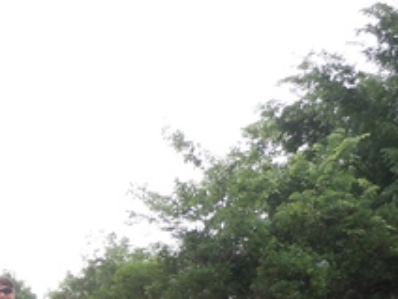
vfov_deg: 14.7
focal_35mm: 95
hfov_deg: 18.5
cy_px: 421
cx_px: -184
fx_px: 1092
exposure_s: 1/400
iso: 100
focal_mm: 5
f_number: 3.7
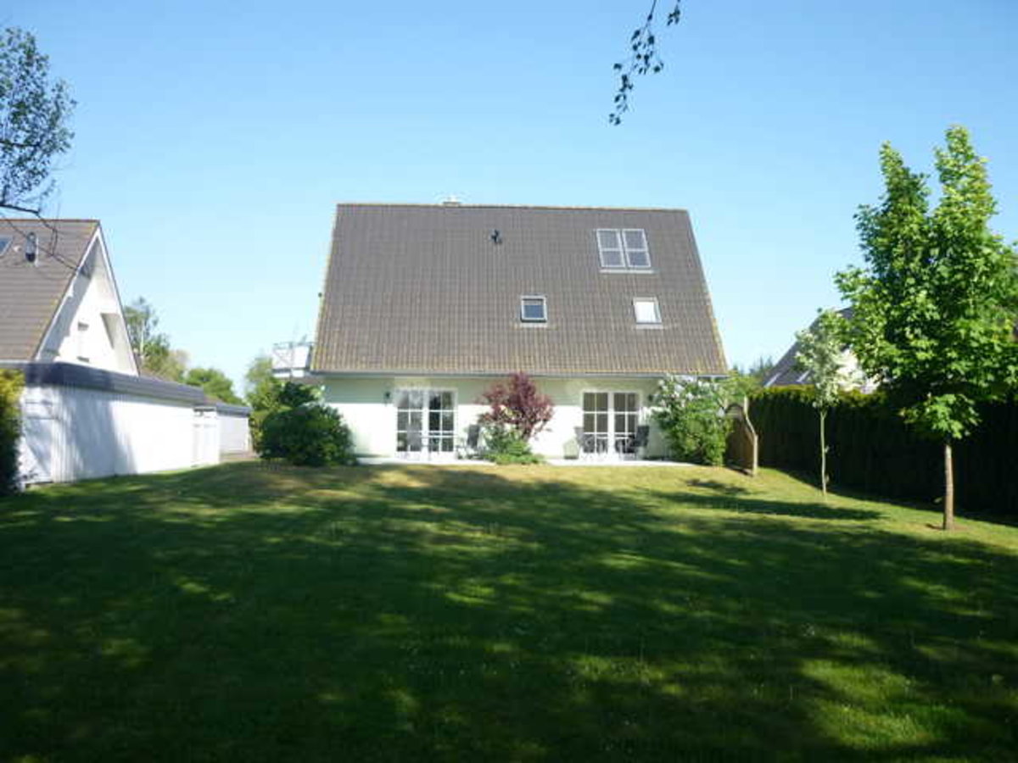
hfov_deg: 55.4
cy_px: 382
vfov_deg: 42.9
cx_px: 509
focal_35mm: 33
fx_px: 970
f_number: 8
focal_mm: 5.5
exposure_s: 1/200
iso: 200
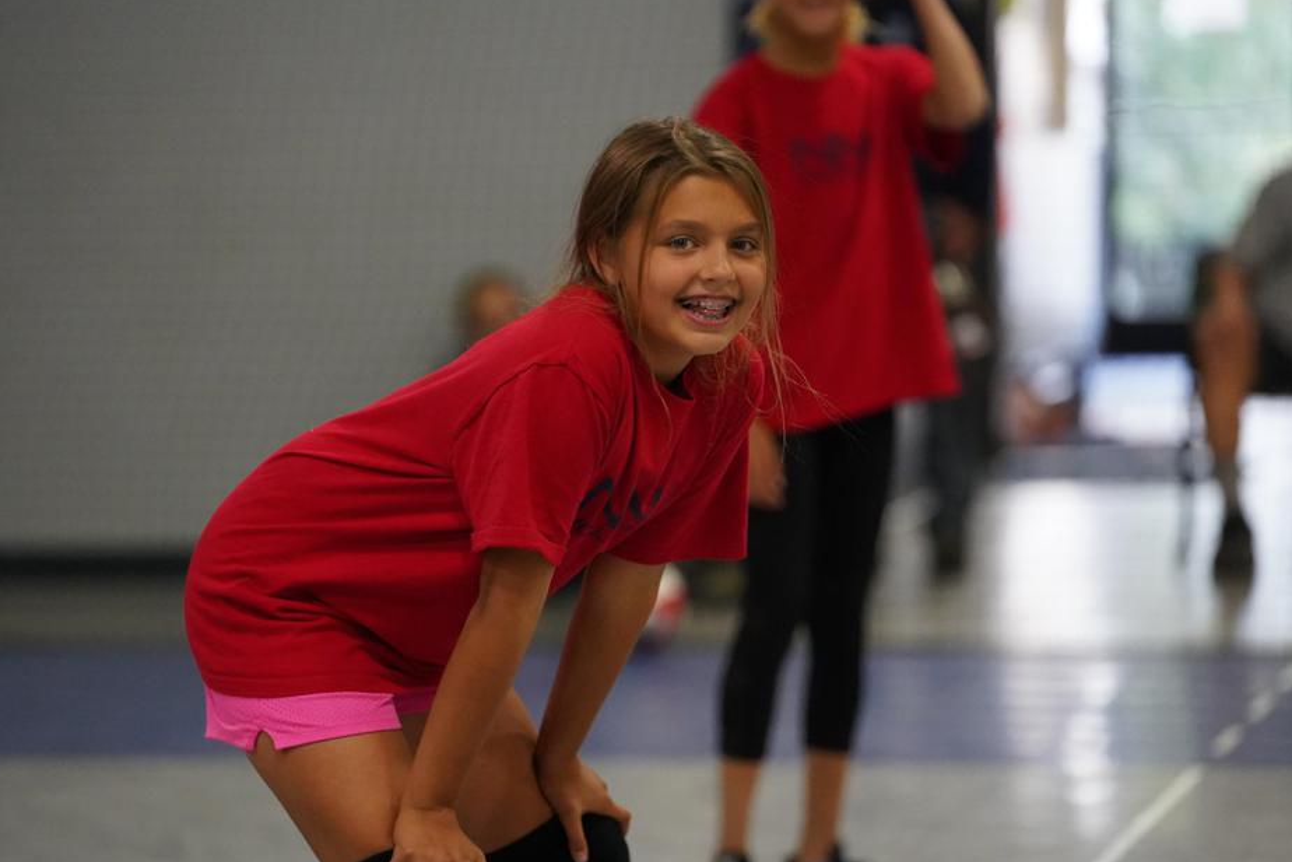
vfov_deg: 8.9
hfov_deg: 13.3
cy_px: 448
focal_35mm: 154
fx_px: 5526
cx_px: 582
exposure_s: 1/640
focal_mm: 139
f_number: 2.8
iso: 10000
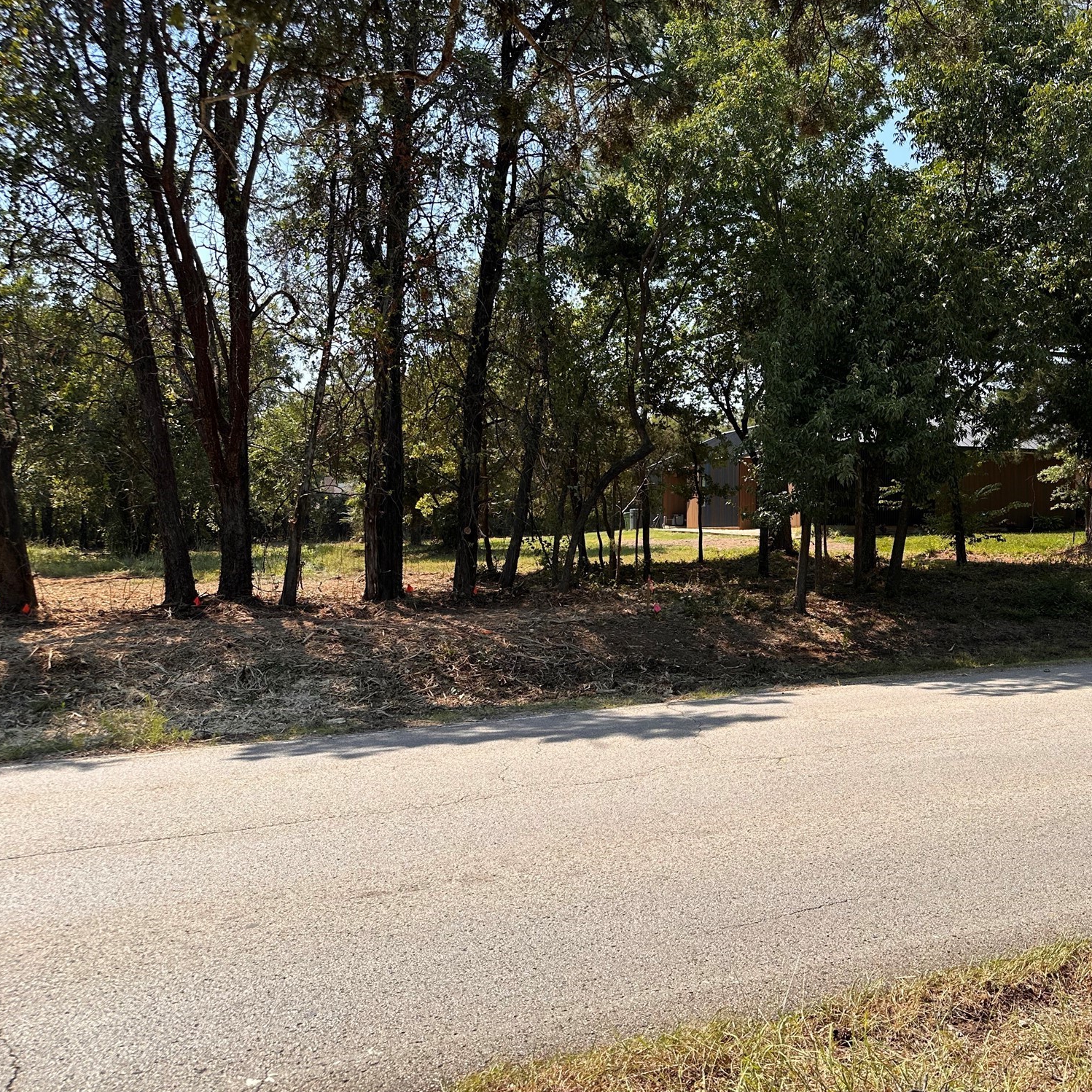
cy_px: 534
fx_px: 1035
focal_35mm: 29
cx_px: 743
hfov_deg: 54.3
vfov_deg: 55.6
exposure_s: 1/2525
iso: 80
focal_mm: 6.86
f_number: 1.78
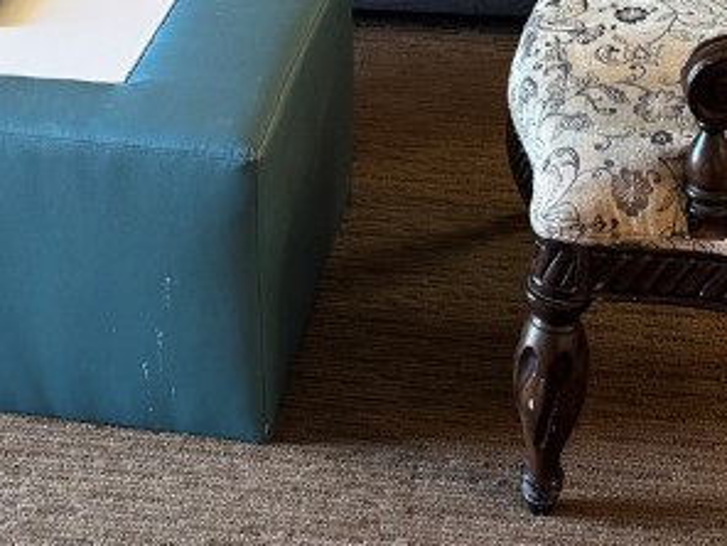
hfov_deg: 23.5
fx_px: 1743
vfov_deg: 16.9
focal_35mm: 83
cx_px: 255
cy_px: -121
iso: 250
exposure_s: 1/60
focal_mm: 6.76
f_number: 1.78
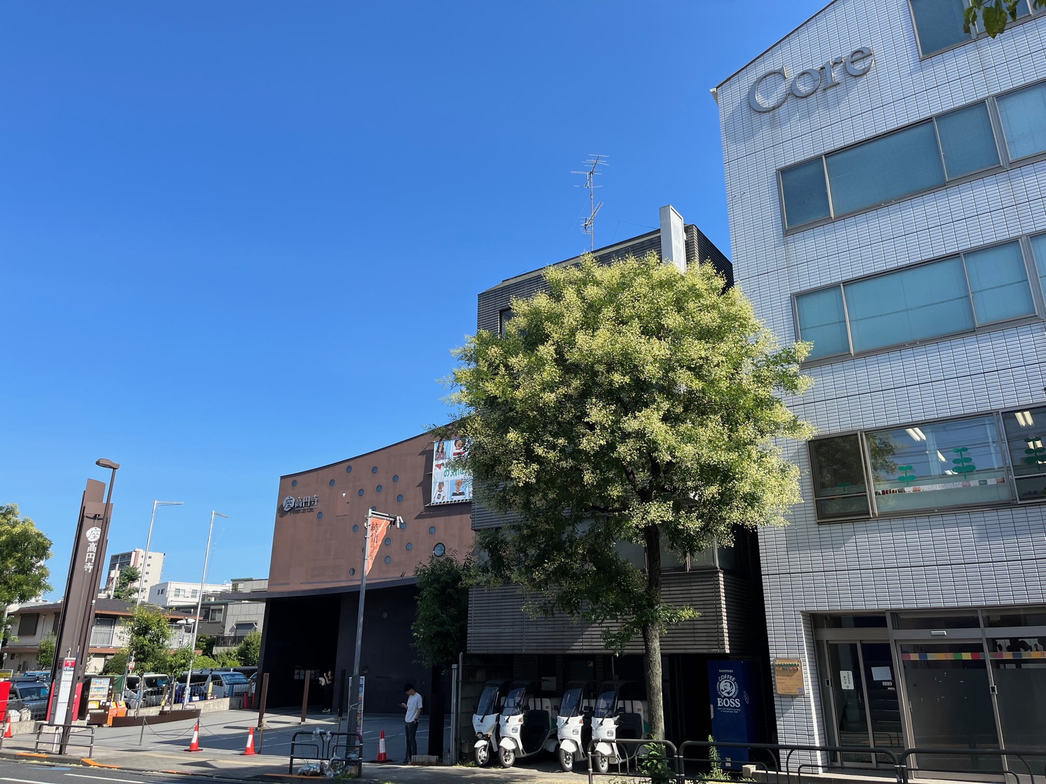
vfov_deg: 53.1
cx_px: 523
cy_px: 392
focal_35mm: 26
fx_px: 786
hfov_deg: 67.3
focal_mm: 5.1
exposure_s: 1/2309
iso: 50
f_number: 1.6
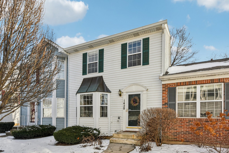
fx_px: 114
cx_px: 114
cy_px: 76
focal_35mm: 18
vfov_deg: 67.4
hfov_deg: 90.0
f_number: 8
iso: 400
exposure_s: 1/1000
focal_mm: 12
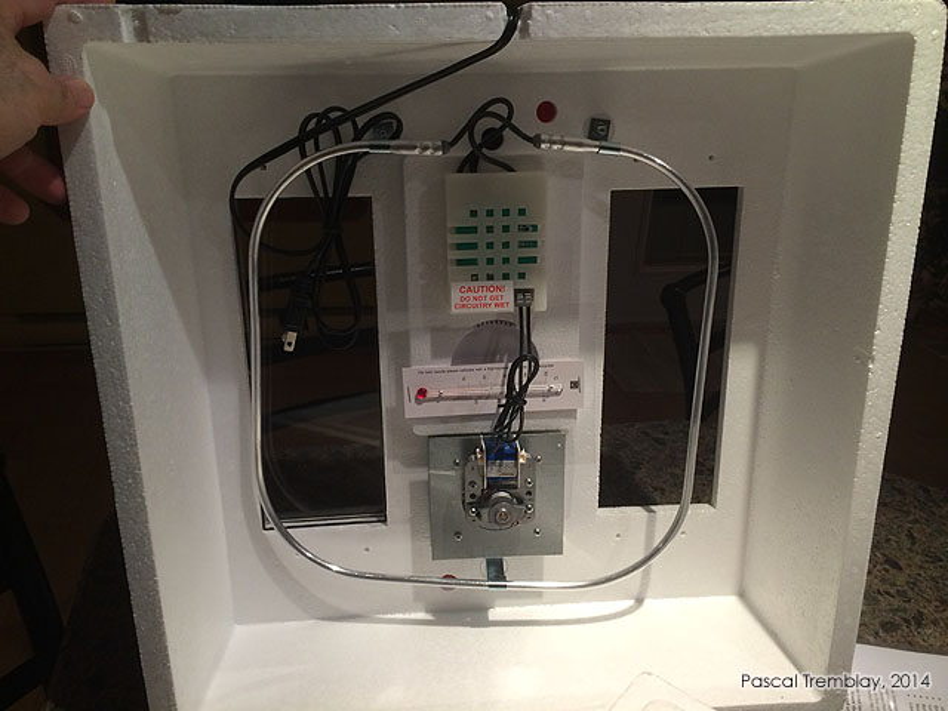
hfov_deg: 60.0
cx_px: 474
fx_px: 822
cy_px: 356
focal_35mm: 30
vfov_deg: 46.8
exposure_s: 1/30
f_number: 2.2
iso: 50
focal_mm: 4.12
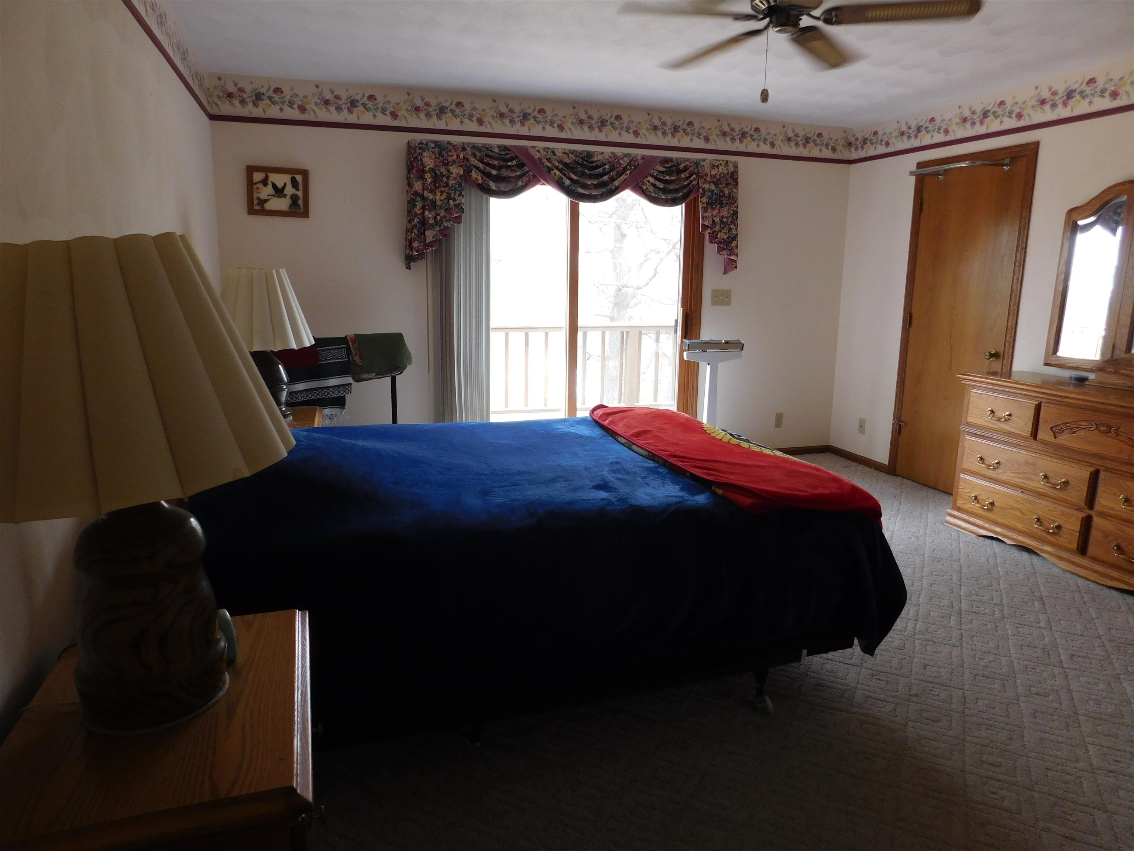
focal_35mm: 23
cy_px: 426
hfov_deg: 73.9
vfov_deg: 58.9
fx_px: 753
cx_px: 567
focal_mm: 4
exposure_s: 1/30
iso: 160
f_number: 3
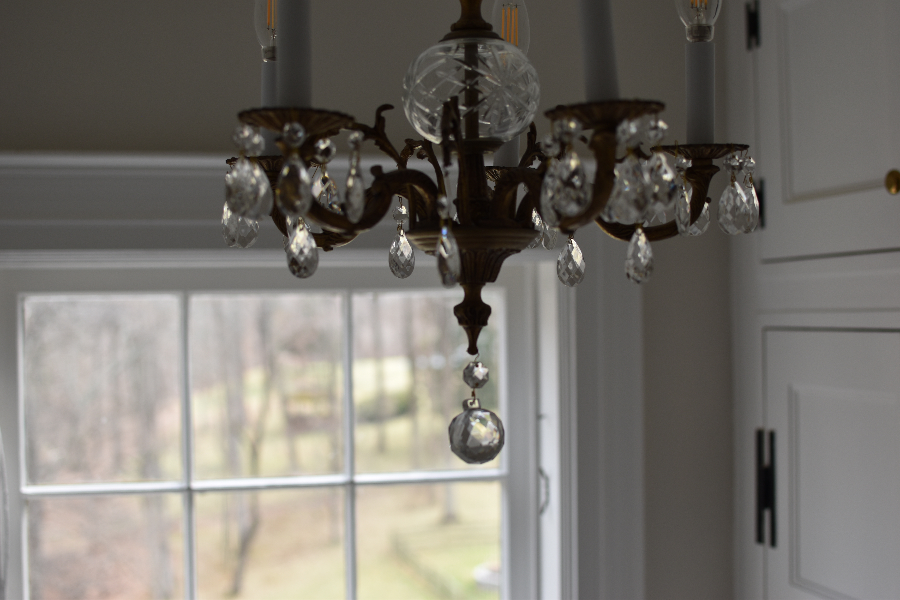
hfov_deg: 37.9
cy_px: 300
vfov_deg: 25.8
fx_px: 1312
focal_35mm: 52
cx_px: 450
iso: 100
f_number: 2.5
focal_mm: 35
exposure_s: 1/125
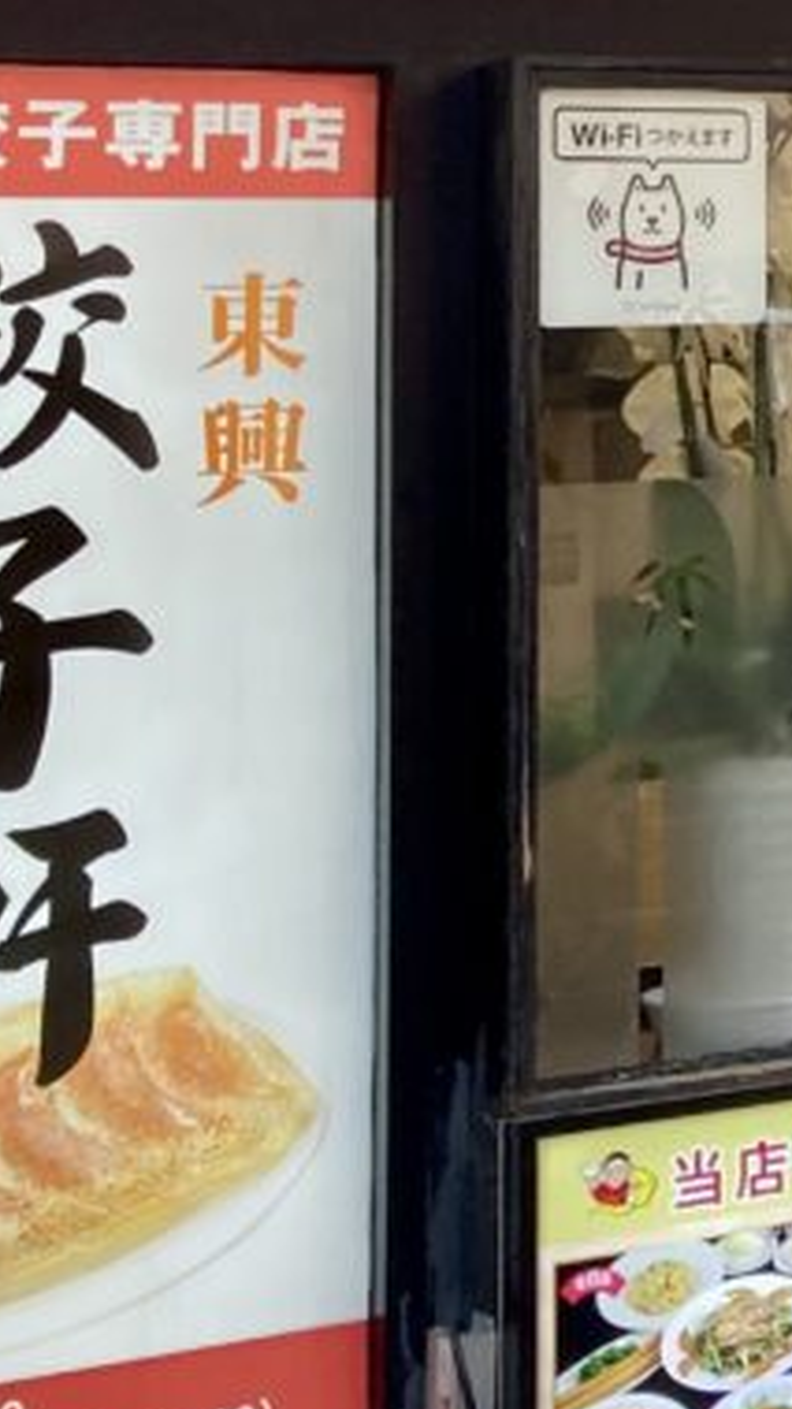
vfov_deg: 20.0
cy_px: -78
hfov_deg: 10.2
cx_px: 1922
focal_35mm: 103
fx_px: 3848
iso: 25
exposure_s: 1/100
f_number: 1.8
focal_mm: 3.99
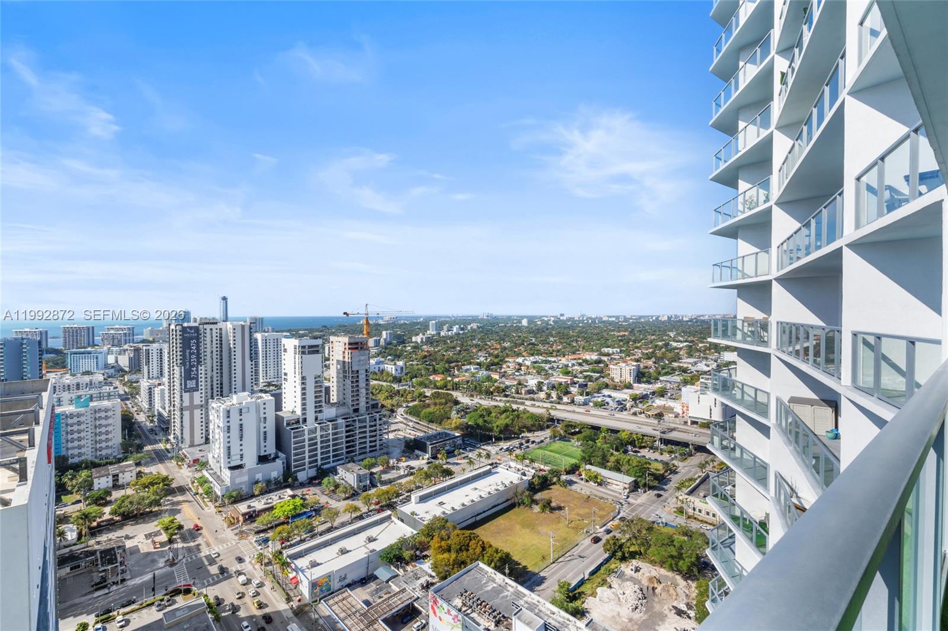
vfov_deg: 73.7
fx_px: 421
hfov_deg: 96.7
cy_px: 316
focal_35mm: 16
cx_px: 474
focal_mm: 16
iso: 250
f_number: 14
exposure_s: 1/200
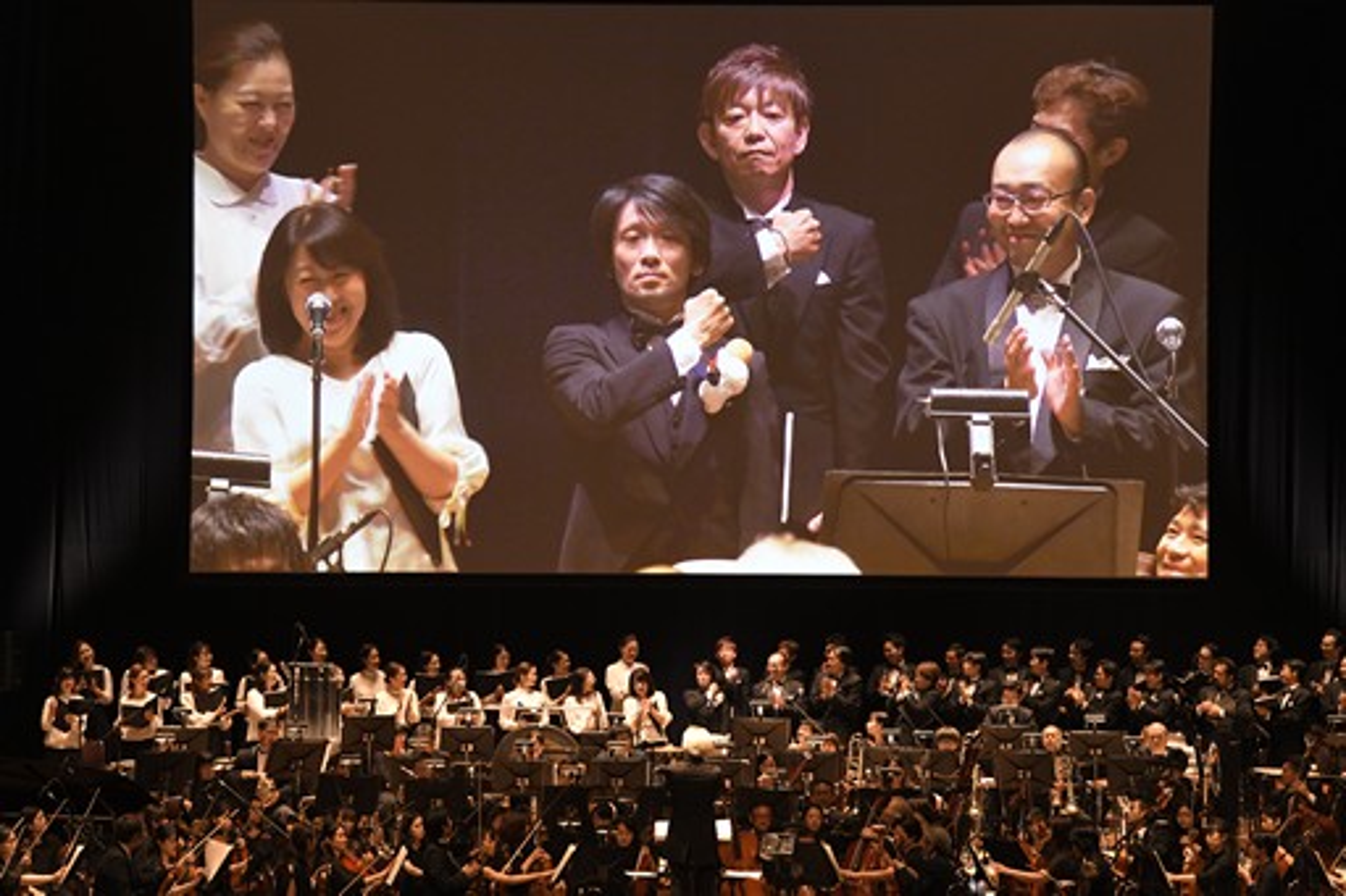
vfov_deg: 9.8
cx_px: 673
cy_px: 448
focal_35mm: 140
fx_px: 5232
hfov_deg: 14.7
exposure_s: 1/160
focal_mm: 140
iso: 2500
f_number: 4.8
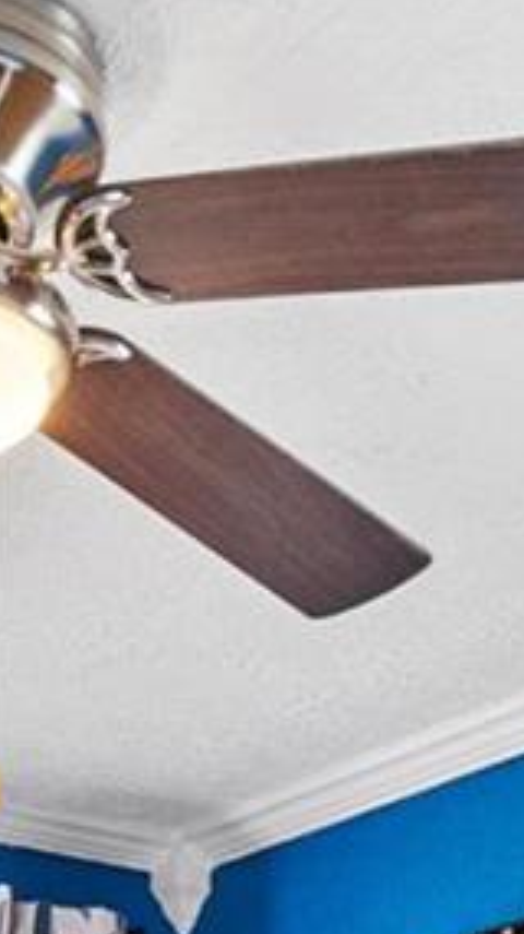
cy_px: 1603
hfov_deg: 12.7
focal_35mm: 94
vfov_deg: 18.5
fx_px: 2325
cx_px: 39
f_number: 7.1
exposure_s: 1/13
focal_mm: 8
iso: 400
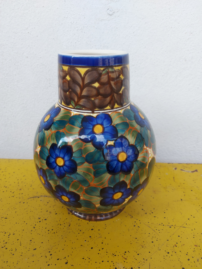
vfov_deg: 71.6
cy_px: 134
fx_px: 187
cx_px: 101
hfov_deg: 56.8
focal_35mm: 24
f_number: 1.8
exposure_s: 1/100
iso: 40
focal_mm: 5.23
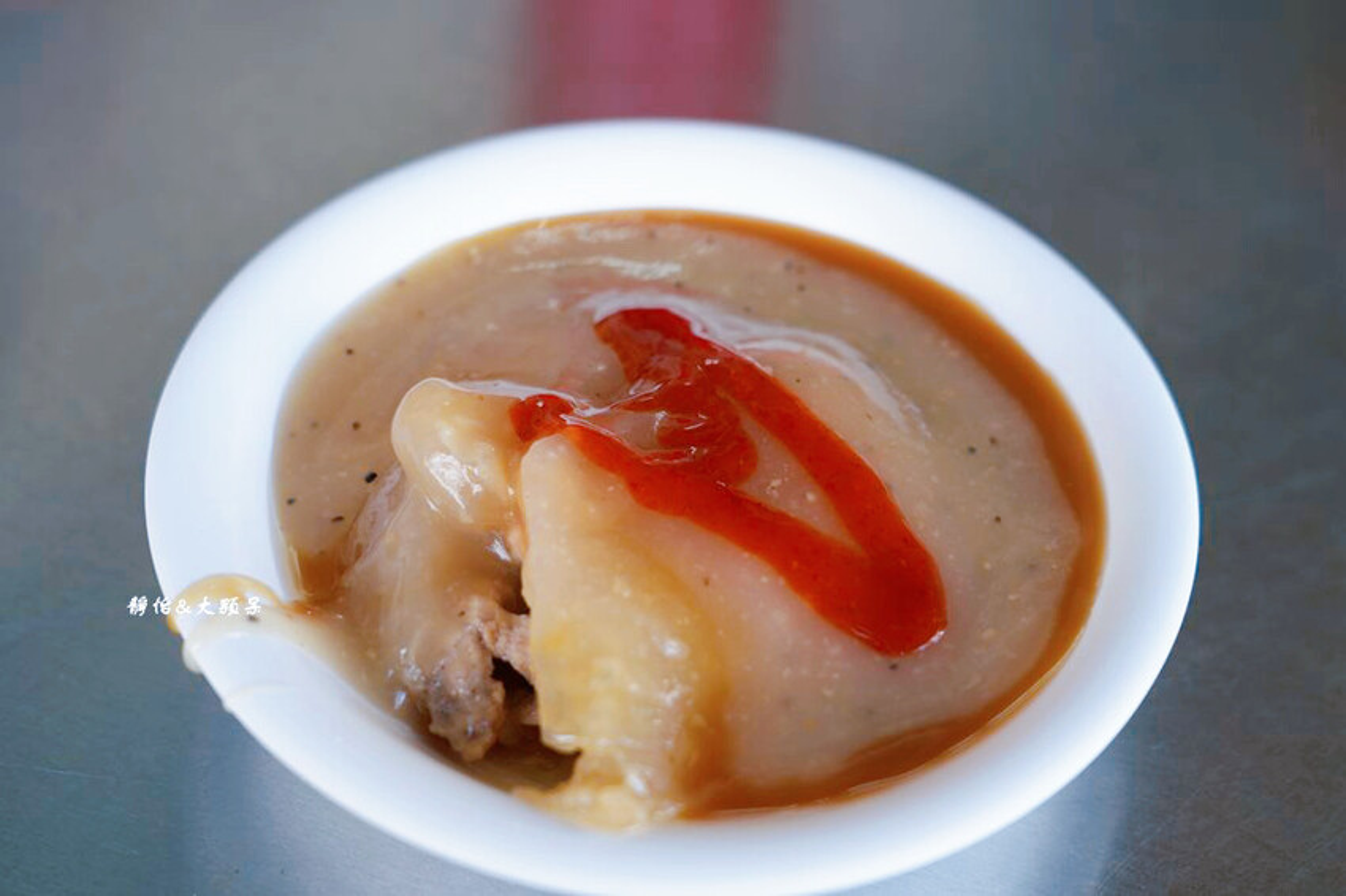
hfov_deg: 34.5
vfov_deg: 23.4
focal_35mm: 58
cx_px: 673
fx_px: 2168
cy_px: 448
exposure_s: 1/100
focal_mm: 58
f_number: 5.6
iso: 320
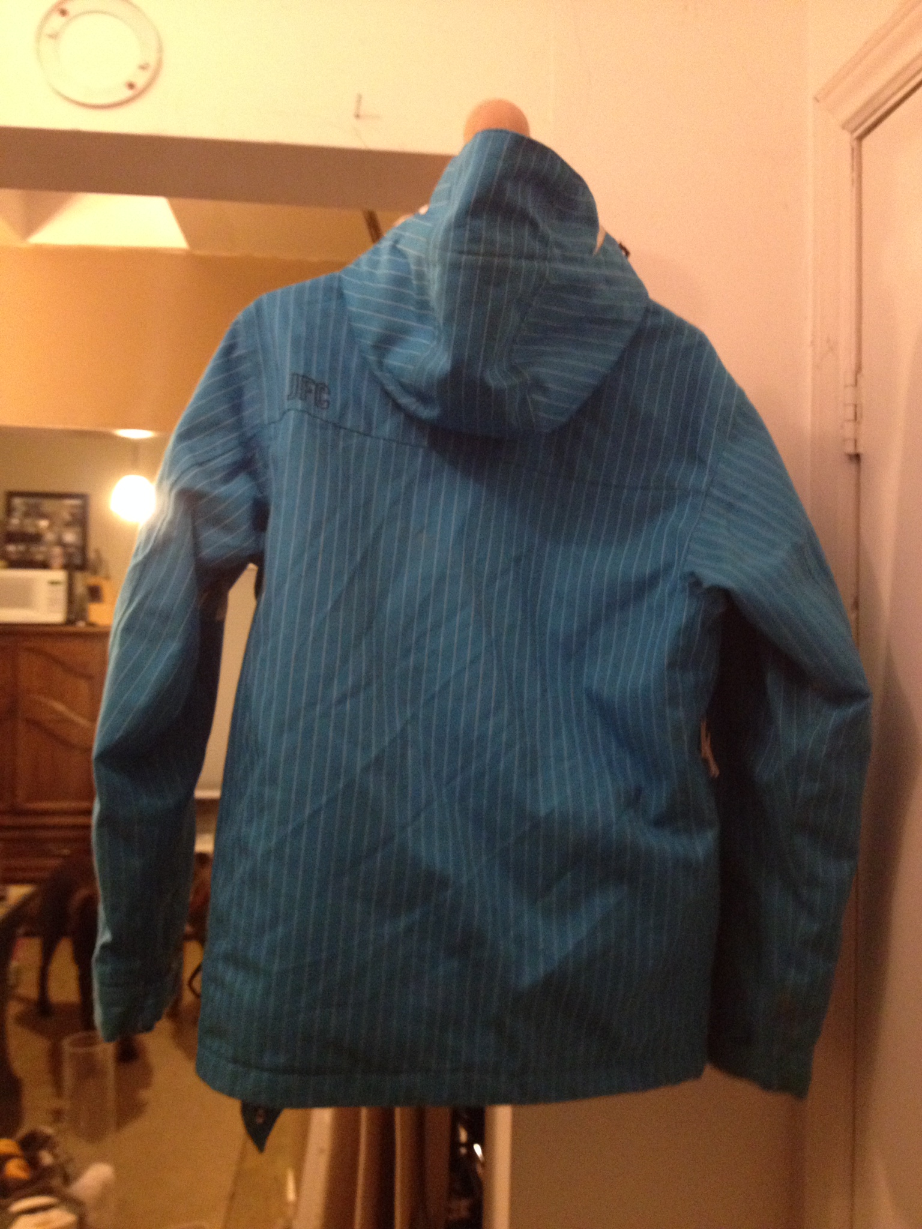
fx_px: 1243
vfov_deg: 52.6
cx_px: 461
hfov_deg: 40.7
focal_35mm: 35
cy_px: 614
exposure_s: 1/20
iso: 400
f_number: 2.4
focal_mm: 4.28
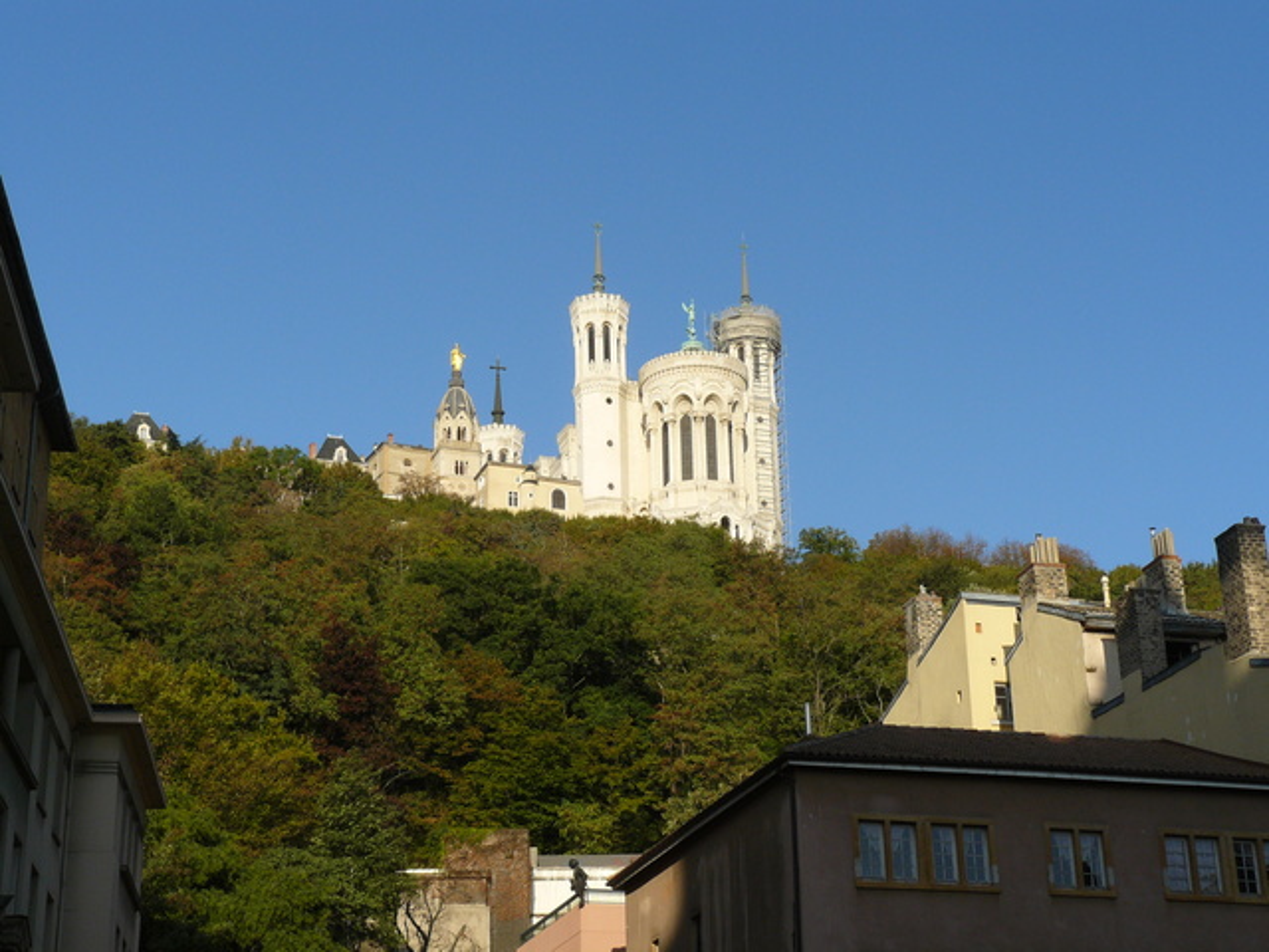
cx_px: 634
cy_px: 476
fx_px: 2236
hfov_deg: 31.7
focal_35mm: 61
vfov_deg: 24.0
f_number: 5.6
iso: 100
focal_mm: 10.2
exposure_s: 1/500
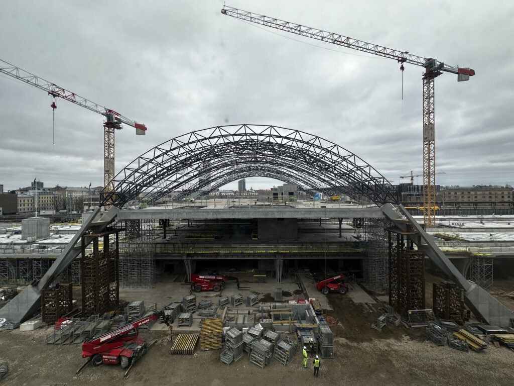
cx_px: 257
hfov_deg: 102.1
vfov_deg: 85.7
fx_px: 208
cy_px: 193
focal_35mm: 14
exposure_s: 1/744
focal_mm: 2.22
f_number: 2.2
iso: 40
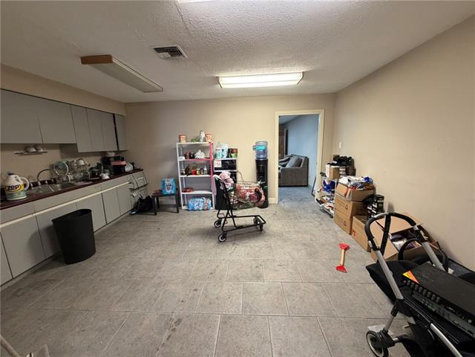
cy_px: 178
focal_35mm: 14
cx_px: 238
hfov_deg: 102.1
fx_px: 192
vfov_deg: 85.7
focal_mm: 2.22
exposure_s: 1/60
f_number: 2.2
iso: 250
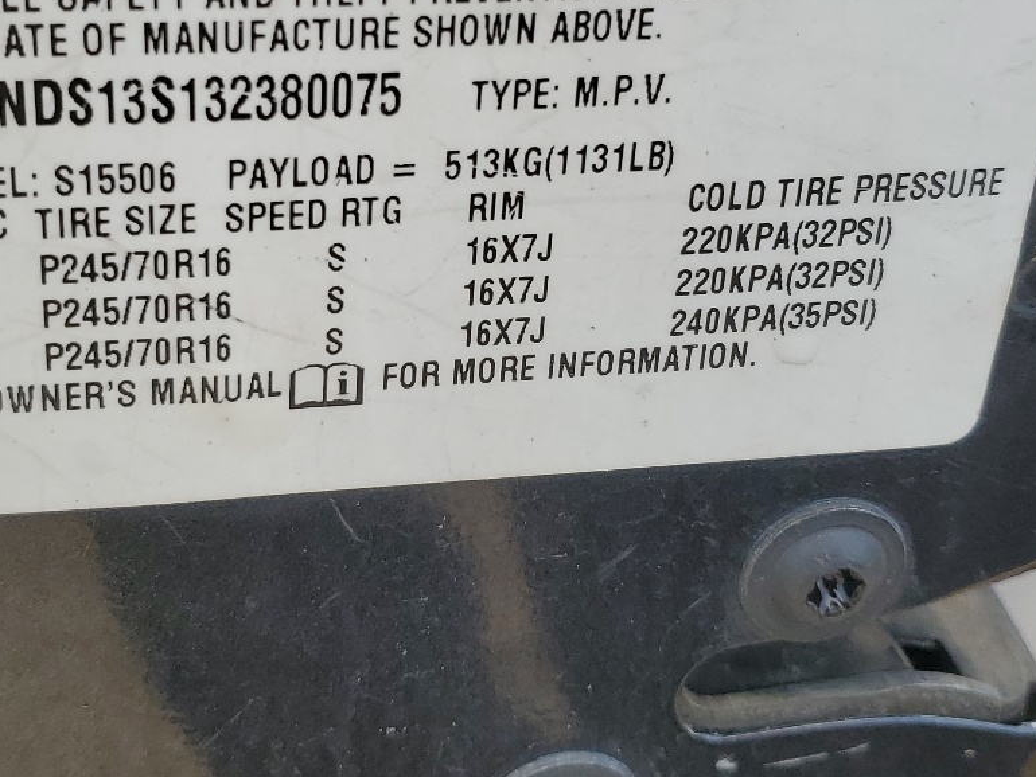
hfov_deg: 35.5
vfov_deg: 26.5
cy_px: 156
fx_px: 1617
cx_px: 451
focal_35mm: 54
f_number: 1.5
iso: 50
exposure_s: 1/909
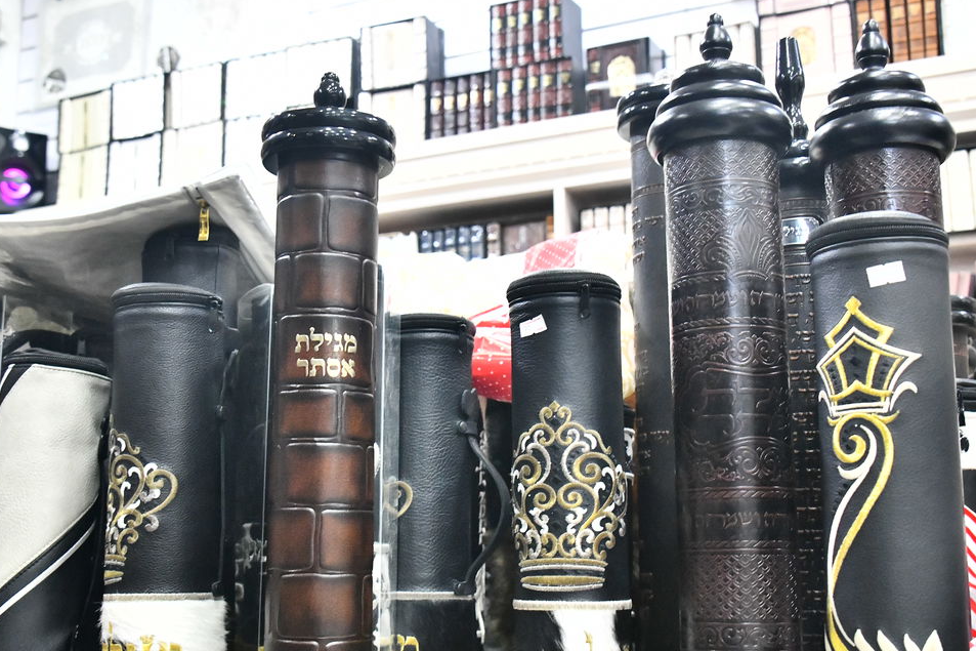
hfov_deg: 41.9
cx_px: 457
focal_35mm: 47
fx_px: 1274
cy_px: 342
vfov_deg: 28.6
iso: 6400
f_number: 5.6
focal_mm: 32
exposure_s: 1/125
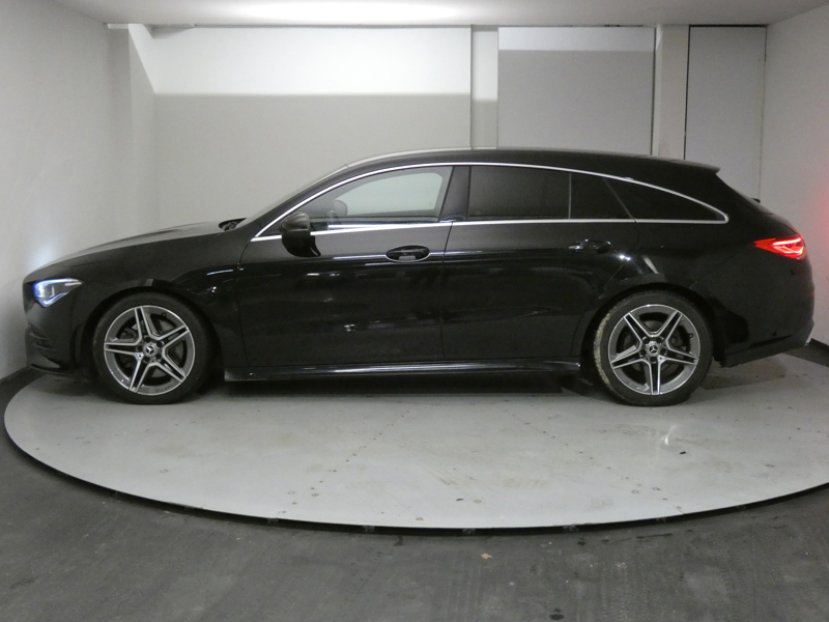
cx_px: 414
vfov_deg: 35.1
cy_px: 311
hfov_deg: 45.8
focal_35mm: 41
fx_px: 982
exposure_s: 1/80
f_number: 3.6
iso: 1250
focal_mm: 7.3
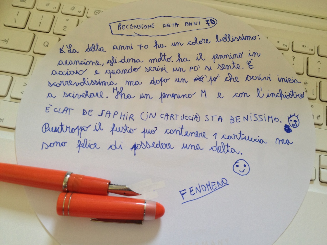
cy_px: 122
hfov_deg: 52.6
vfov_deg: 40.7
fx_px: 331
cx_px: 164
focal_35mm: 35
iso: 100
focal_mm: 4.28
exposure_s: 1/20
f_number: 2.4
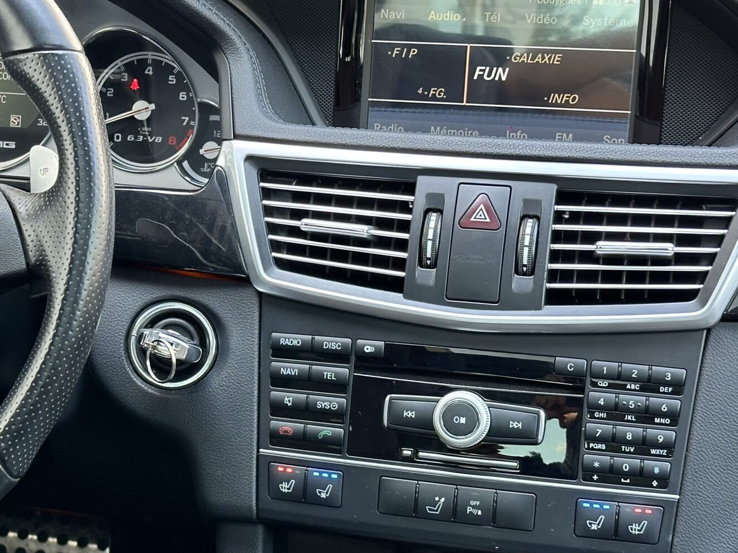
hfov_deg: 20.7
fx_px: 1983
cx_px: 98
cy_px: 306
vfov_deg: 15.9
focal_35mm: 93
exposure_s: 1/60
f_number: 1.78
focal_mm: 6.86
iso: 100
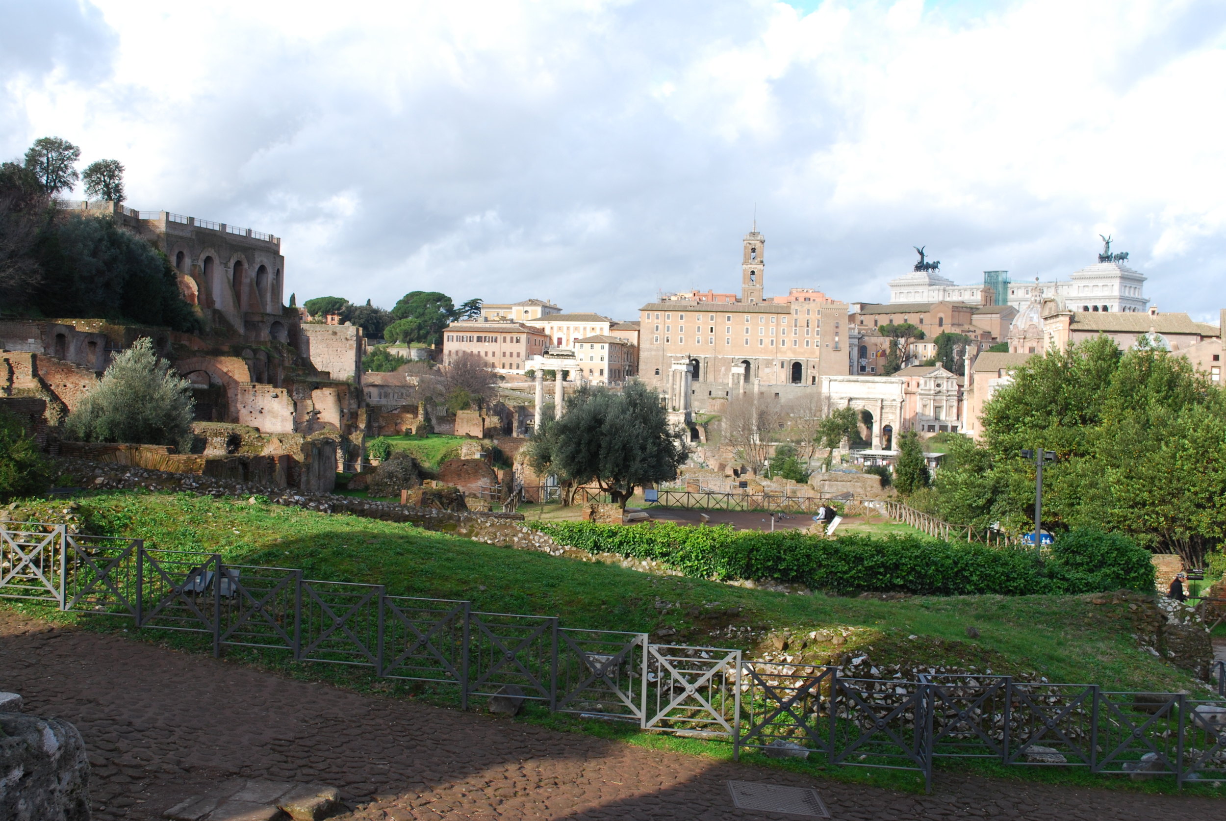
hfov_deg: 49.5
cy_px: 410
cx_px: 613
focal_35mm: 39
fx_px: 1330
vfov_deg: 34.3
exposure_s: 1/200
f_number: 7.1
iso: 200
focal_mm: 26
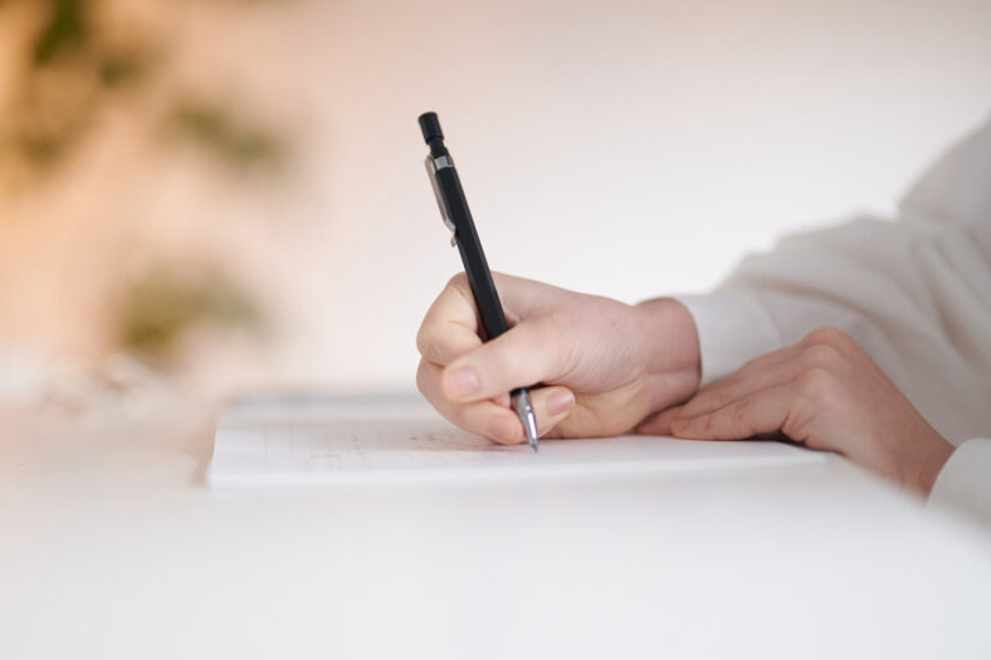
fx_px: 1789
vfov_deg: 20.9
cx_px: 489
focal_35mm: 65
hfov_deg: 31.0
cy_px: 380
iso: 1600
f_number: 1.2
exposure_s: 1/125
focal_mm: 50
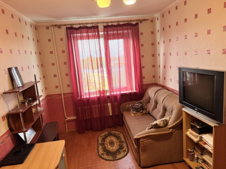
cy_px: 84
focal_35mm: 24
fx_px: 157
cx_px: 113
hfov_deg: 71.6
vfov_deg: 56.8
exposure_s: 1/100
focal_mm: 6.76
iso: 80
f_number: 1.78
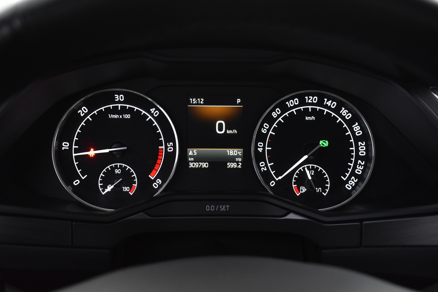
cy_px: 146
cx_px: 219
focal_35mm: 45
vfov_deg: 29.9
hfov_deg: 43.6
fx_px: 547
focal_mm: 30
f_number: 5.6
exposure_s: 1/15
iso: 1250
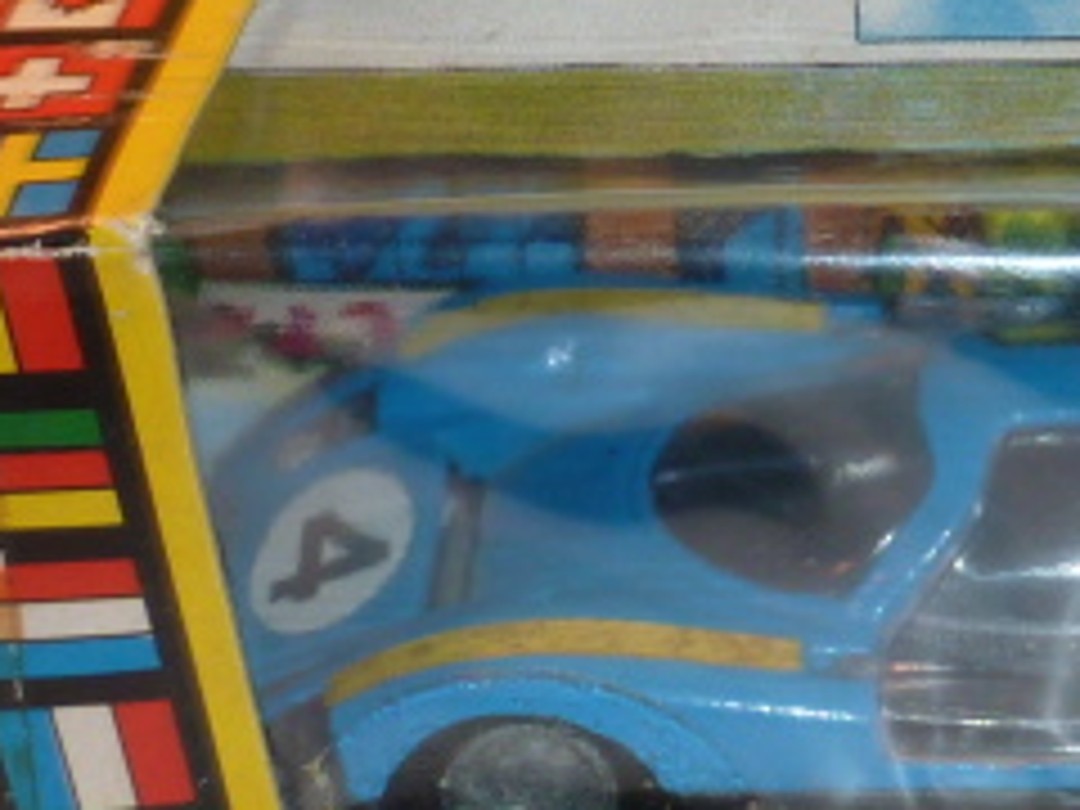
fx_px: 3994
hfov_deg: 15.2
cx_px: 963
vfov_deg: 11.5
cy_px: 130
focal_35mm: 128
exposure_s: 1/30
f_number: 4
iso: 100
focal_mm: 4.4
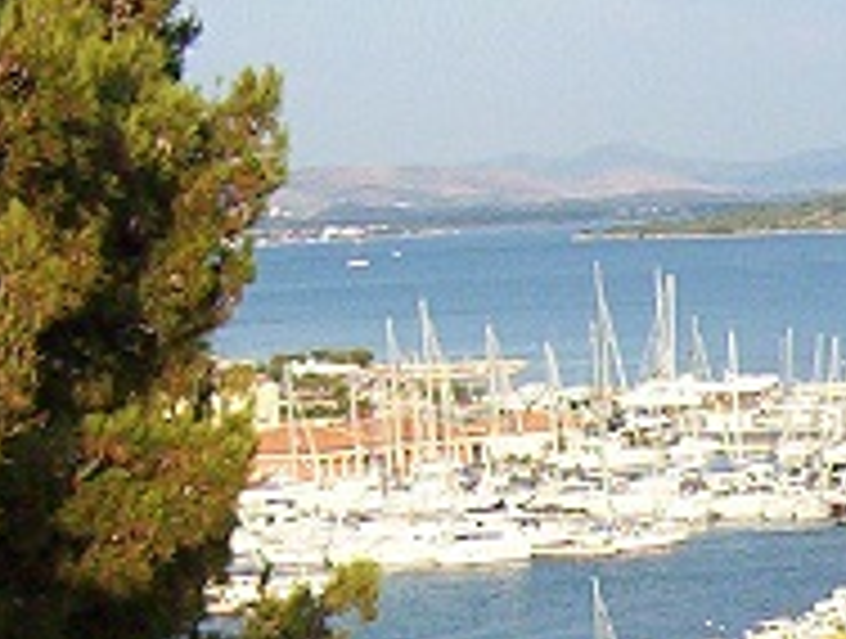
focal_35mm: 169
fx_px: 4141
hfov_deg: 11.5
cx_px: 882
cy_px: 868
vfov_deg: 8.7
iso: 100
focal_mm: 5.26
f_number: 3.84
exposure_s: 1/609
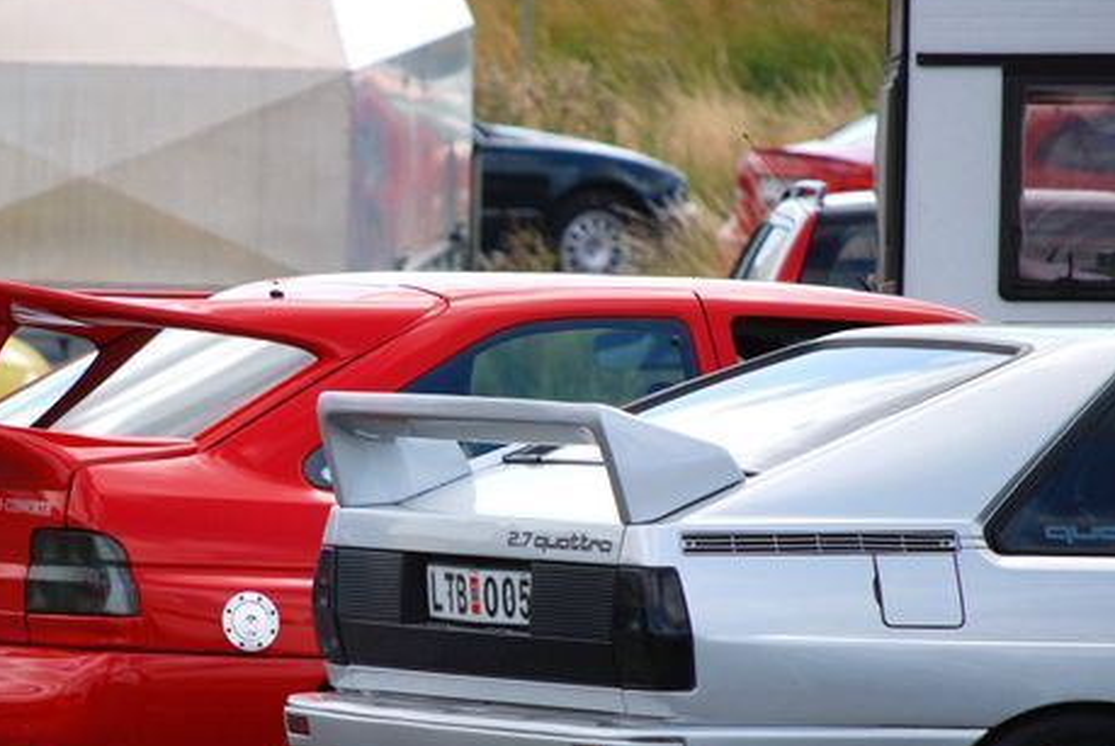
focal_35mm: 418
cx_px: 379
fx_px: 12958
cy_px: 486
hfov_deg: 4.9
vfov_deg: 3.3
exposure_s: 1/1250
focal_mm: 200
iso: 500
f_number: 5.6
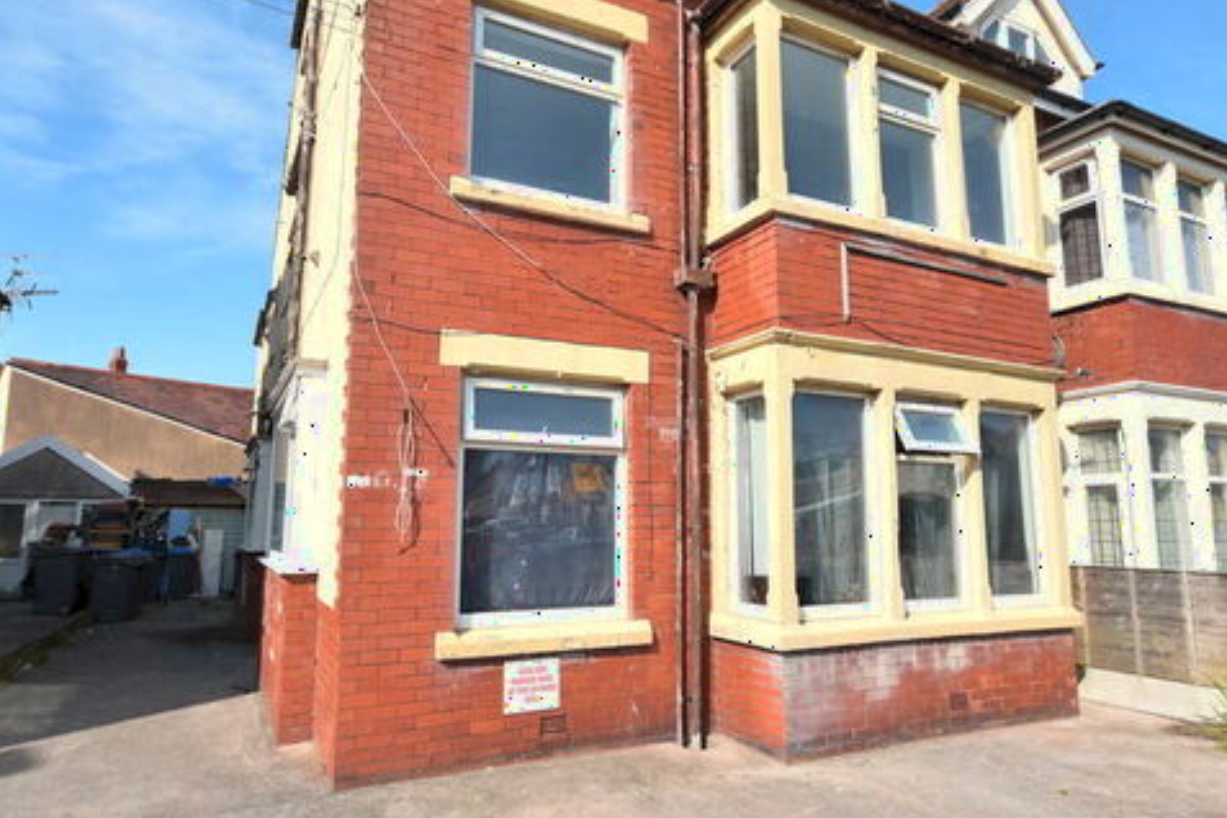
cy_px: 403
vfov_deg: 57.2
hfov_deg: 78.6
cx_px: 610
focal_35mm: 22
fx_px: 750
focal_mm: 10
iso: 100
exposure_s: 1/500
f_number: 4
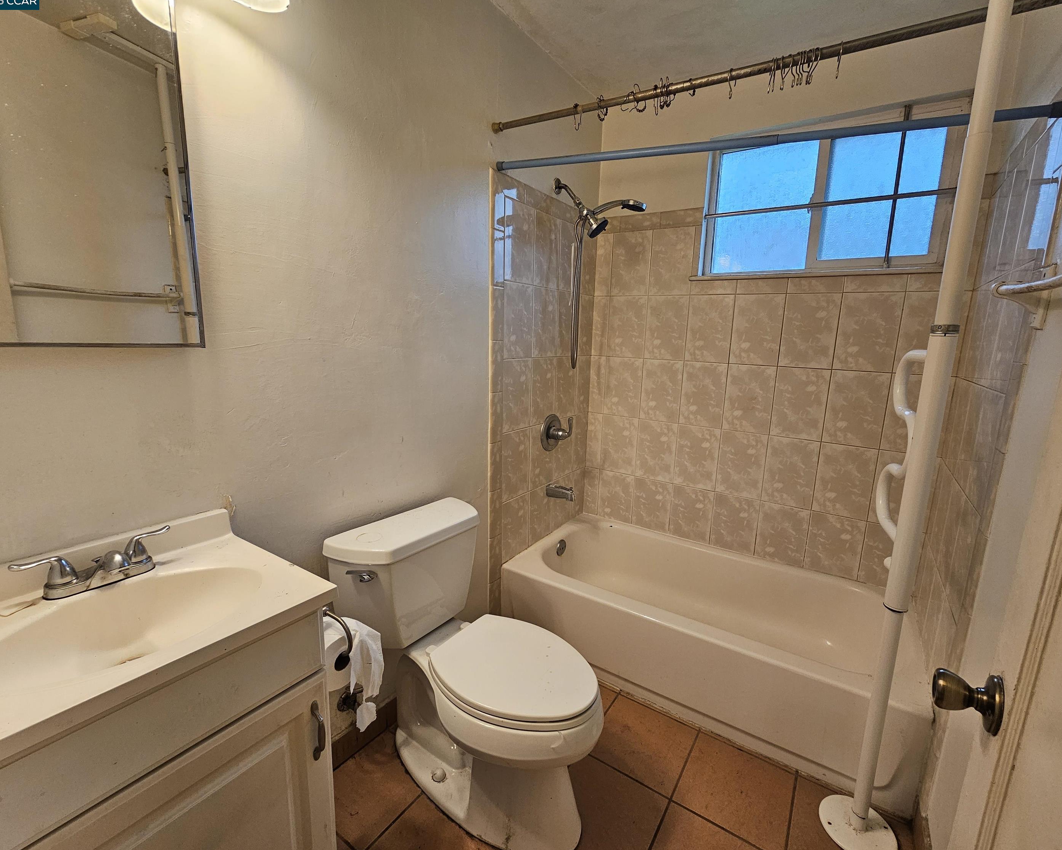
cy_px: 431
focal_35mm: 14
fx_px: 440
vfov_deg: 88.0
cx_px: 549
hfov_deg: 100.7
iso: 100
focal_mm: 2.2
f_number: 2.2
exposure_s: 1/60
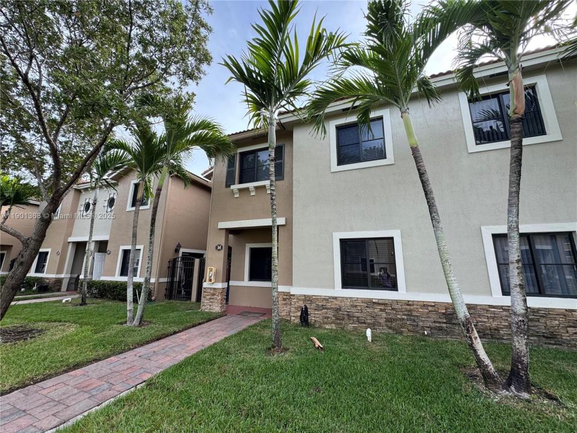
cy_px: 216
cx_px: 288
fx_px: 233
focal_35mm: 14
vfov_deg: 85.7
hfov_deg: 102.1
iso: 40
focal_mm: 2.22
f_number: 2.2
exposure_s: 1/371
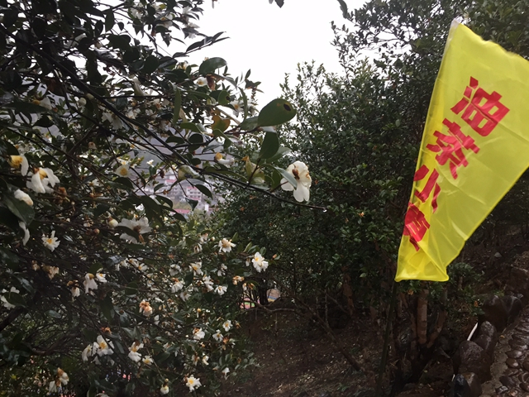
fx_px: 443
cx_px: 264
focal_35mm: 29
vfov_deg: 48.2
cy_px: 198
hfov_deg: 61.7
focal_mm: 4.15
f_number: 2.2
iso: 40
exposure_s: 1/33
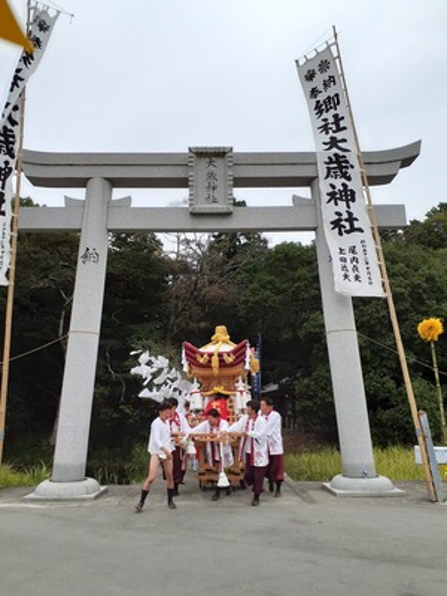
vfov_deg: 65.3
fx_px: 465
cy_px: 298
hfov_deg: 51.4
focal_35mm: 27
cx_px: 224
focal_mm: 3.6
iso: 40
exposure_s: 1/458
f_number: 1.9
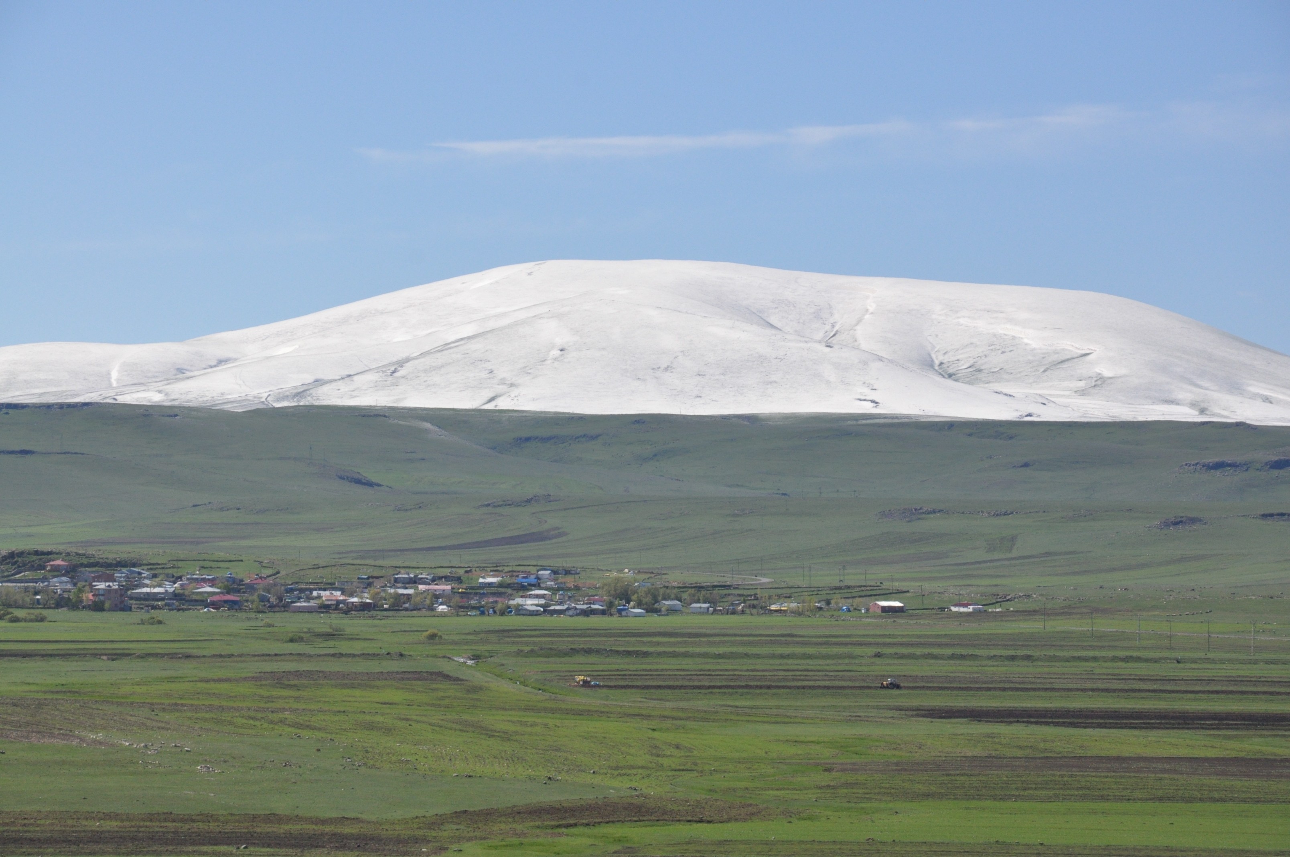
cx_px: 645
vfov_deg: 8.7
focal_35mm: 158
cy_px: 428
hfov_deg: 13.1
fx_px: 5637
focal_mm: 105
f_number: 11
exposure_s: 1/2000
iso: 800
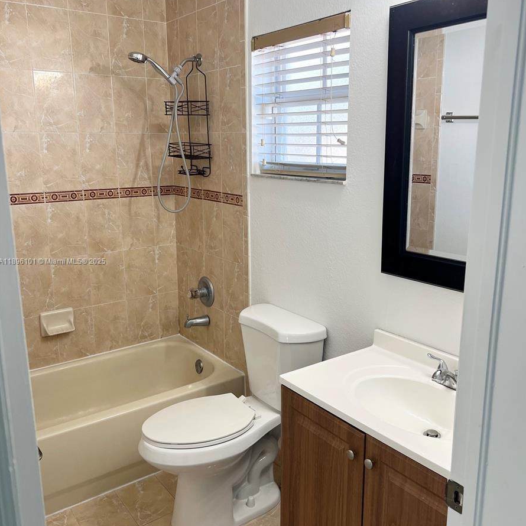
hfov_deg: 52.5
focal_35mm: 31
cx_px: 263
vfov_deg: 52.5
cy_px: 262
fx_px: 533
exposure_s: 1/121
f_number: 1.5
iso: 50
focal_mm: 5.7
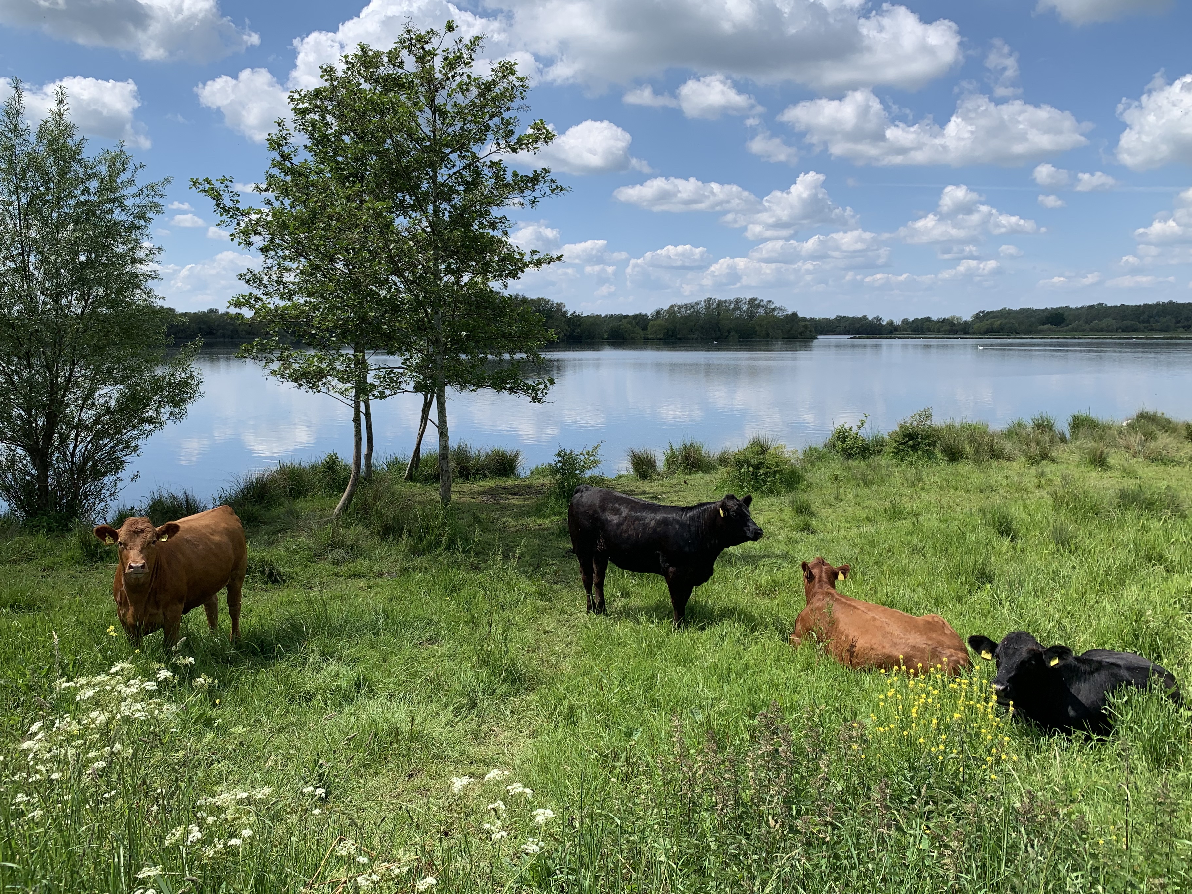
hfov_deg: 61.7
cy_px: 414
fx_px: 999
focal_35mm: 29
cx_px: 579
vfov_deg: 48.2
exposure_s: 1/2364
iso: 25
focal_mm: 4.25
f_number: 1.8
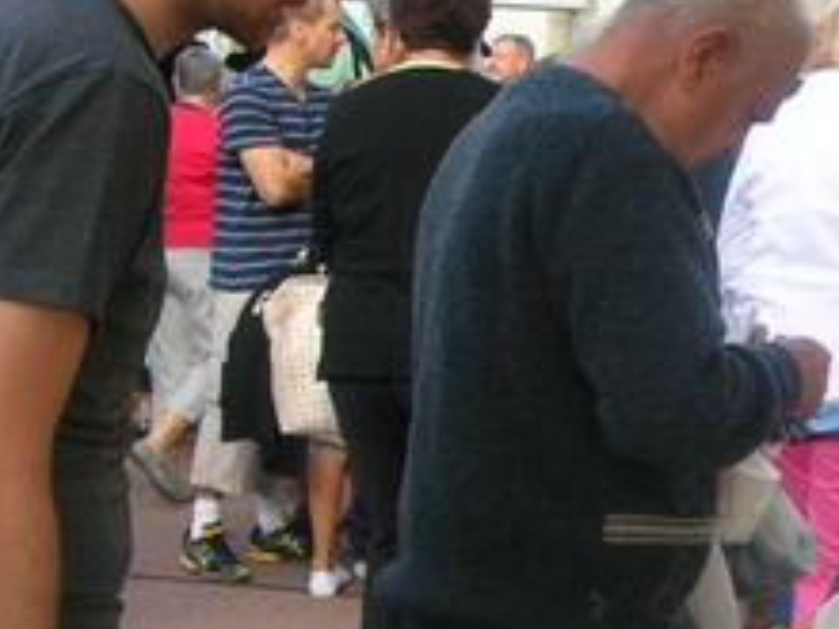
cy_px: 515
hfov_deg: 18.8
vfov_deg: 14.4
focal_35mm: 102
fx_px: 2472
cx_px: 816
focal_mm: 5.8
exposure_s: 1/166
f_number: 2.8
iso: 50
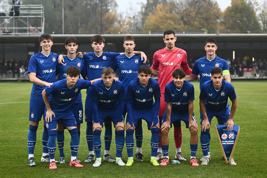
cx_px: 134
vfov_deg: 14.4
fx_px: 704
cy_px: 89
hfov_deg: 21.5
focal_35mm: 95
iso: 4000
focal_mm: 95
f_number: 4
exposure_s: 1/2500
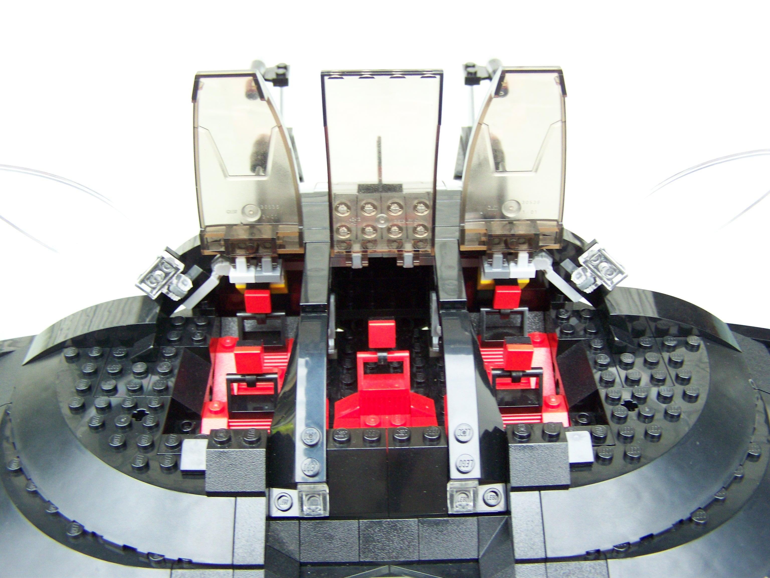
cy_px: 289
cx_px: 385
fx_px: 845
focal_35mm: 38
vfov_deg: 37.7
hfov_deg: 49.0
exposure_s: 1/60
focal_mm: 6.3
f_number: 2.8
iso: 160
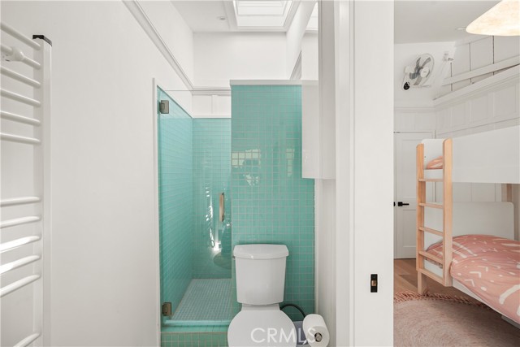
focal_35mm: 16
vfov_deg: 73.8
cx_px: 260
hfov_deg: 96.7
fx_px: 231
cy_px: 174
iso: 320
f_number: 10
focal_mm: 16
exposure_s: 1/4
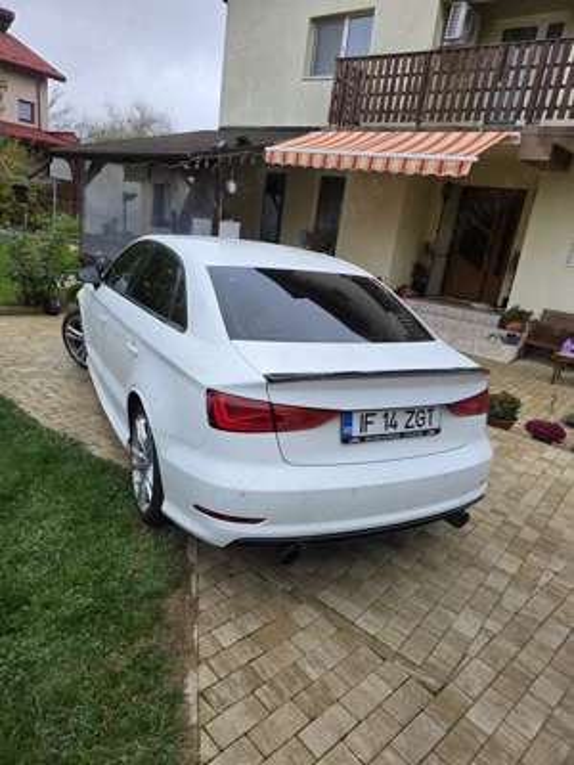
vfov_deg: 73.9
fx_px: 509
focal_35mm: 23
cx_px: 287
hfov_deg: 58.9
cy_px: 382
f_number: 1.7
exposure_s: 1/359
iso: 32
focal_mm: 6.3
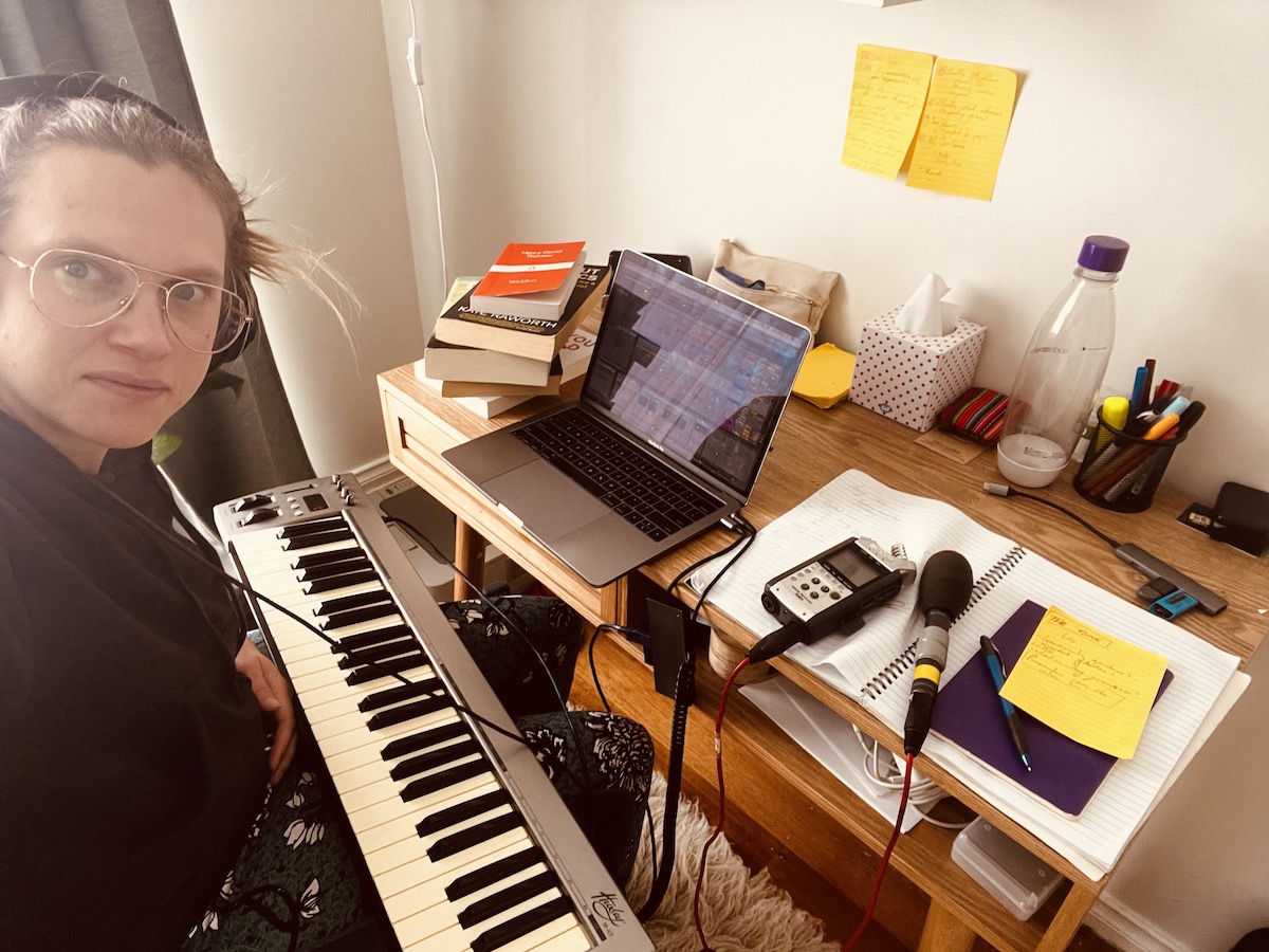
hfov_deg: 73.9
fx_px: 843
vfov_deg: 58.9
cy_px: 476
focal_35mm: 23
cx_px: 634
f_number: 2.2
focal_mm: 2.71
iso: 100
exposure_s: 1/60
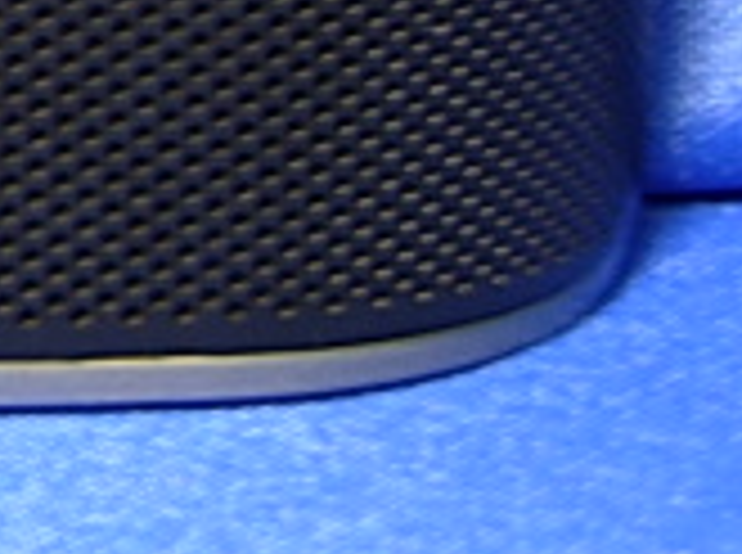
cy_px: -531
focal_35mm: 224
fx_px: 4791
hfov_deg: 7.9
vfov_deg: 6.4
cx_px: -1300
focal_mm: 7.5
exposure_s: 1/5.3
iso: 50
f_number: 2.7
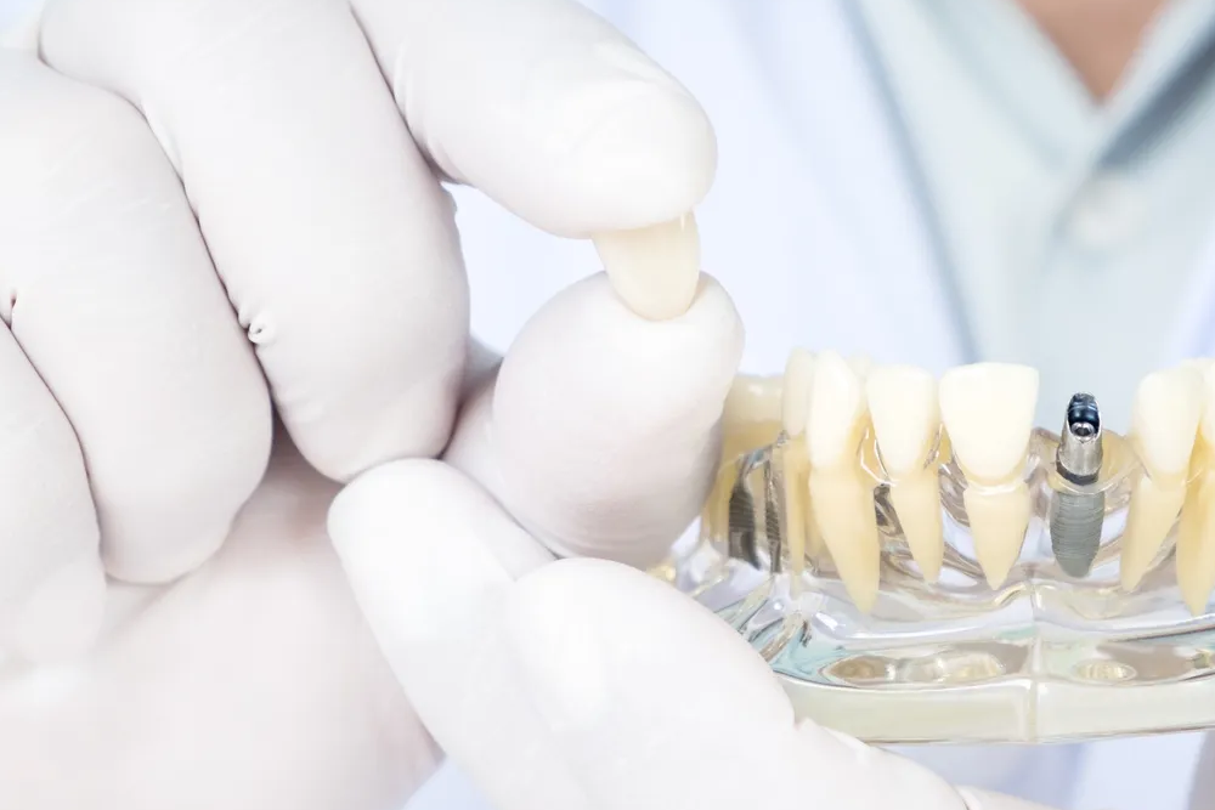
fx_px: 3848
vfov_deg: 12.0
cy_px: 376
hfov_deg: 17.9
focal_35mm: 114
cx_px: 542
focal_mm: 50.5
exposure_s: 1/45
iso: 400
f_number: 6.4
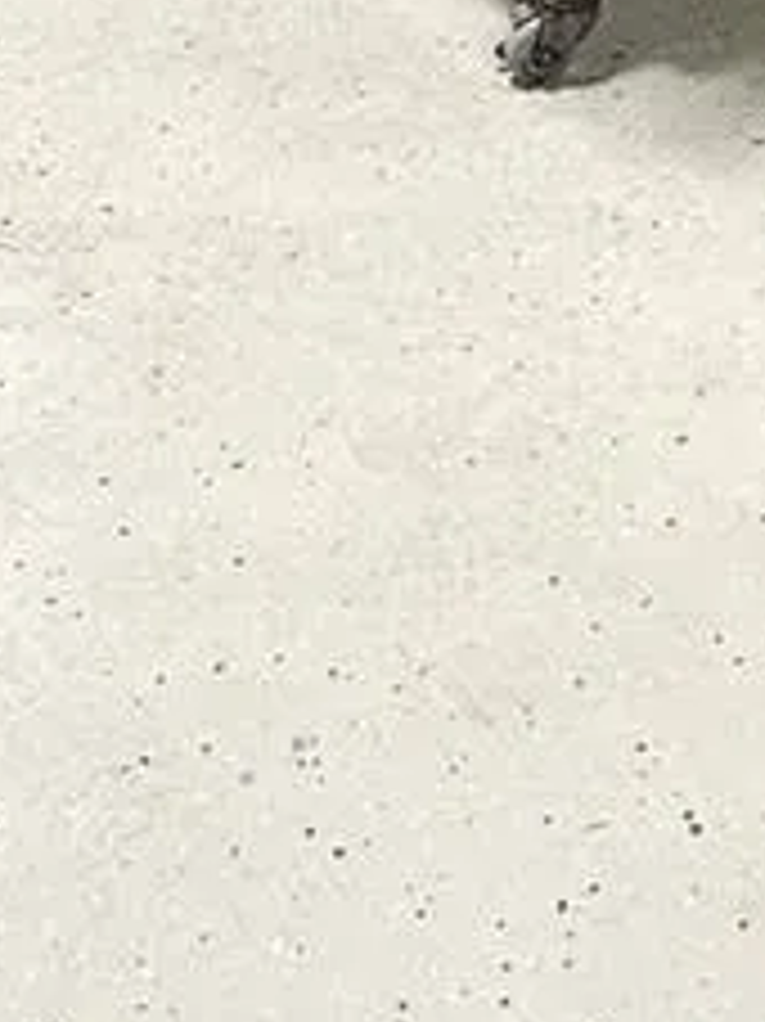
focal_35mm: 74
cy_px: -792
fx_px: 2183
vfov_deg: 19.8
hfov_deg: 19.6
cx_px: 626
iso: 160
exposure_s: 1/120
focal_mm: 2.22
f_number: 2.2
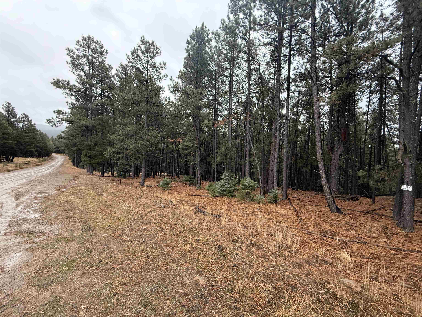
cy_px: 158
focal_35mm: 14
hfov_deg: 102.1
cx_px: 211
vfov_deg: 85.7
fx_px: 171
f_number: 2.2
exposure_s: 1/99
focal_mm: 2.22
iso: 250
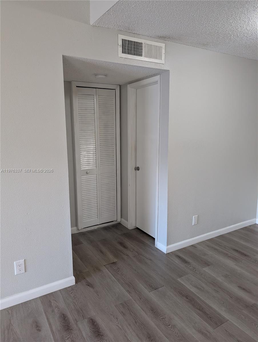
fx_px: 238
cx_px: 129
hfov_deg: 56.9
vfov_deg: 71.5
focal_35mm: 24
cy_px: 171
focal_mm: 6.9
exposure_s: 1/120
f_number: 1.68
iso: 610
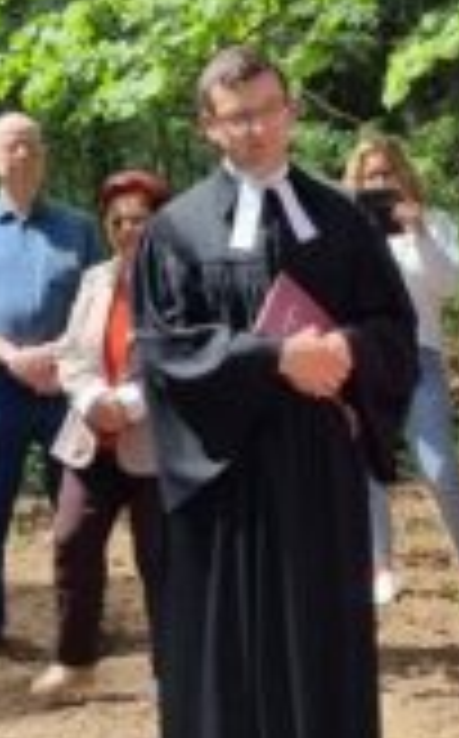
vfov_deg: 20.6
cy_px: 410
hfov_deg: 12.8
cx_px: 441
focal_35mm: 101
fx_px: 2029
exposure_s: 1/1376
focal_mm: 5.4
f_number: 1.8
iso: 50
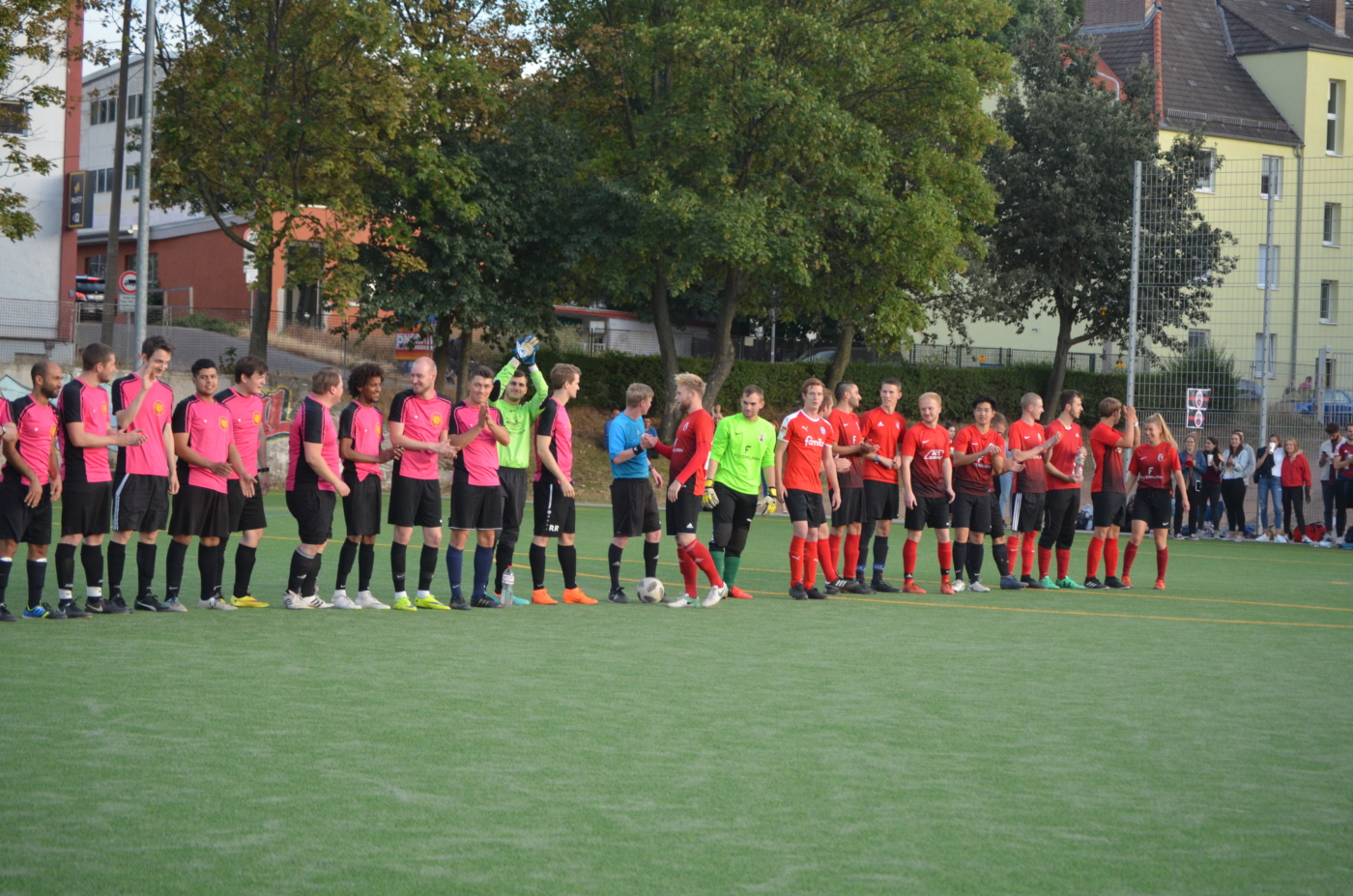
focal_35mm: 82
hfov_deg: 24.7
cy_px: 448
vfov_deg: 16.5
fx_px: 3094
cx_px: 676
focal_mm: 55
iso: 900
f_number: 4
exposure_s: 1/500
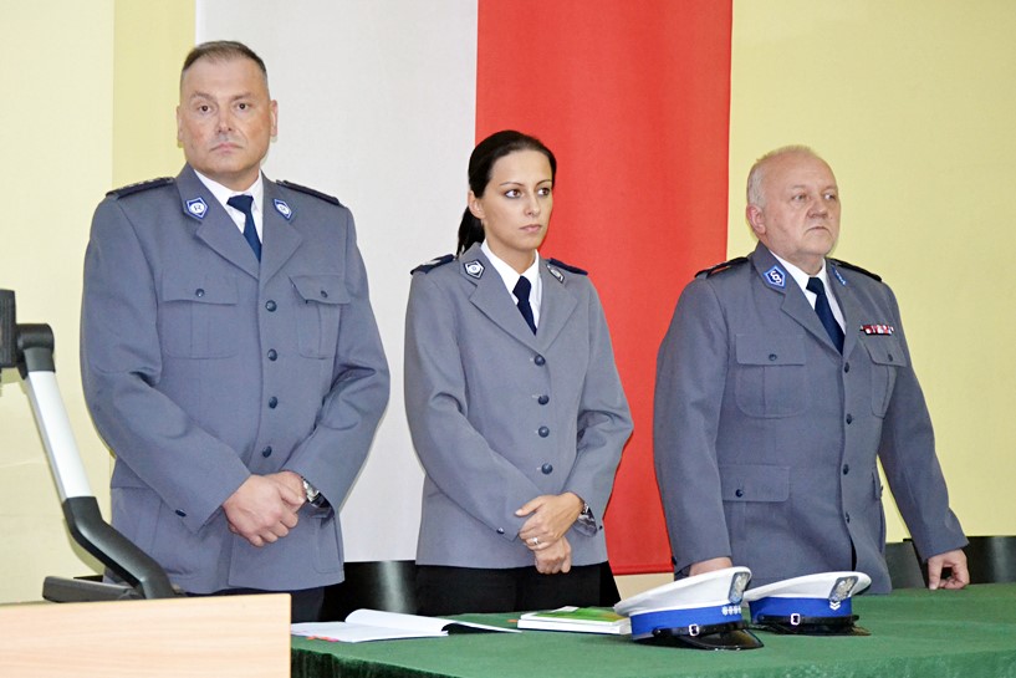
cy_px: 339
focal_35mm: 90
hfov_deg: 22.6
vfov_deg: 15.2
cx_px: 508
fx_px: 2540
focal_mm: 60
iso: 3200
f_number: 4.2
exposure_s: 1/60
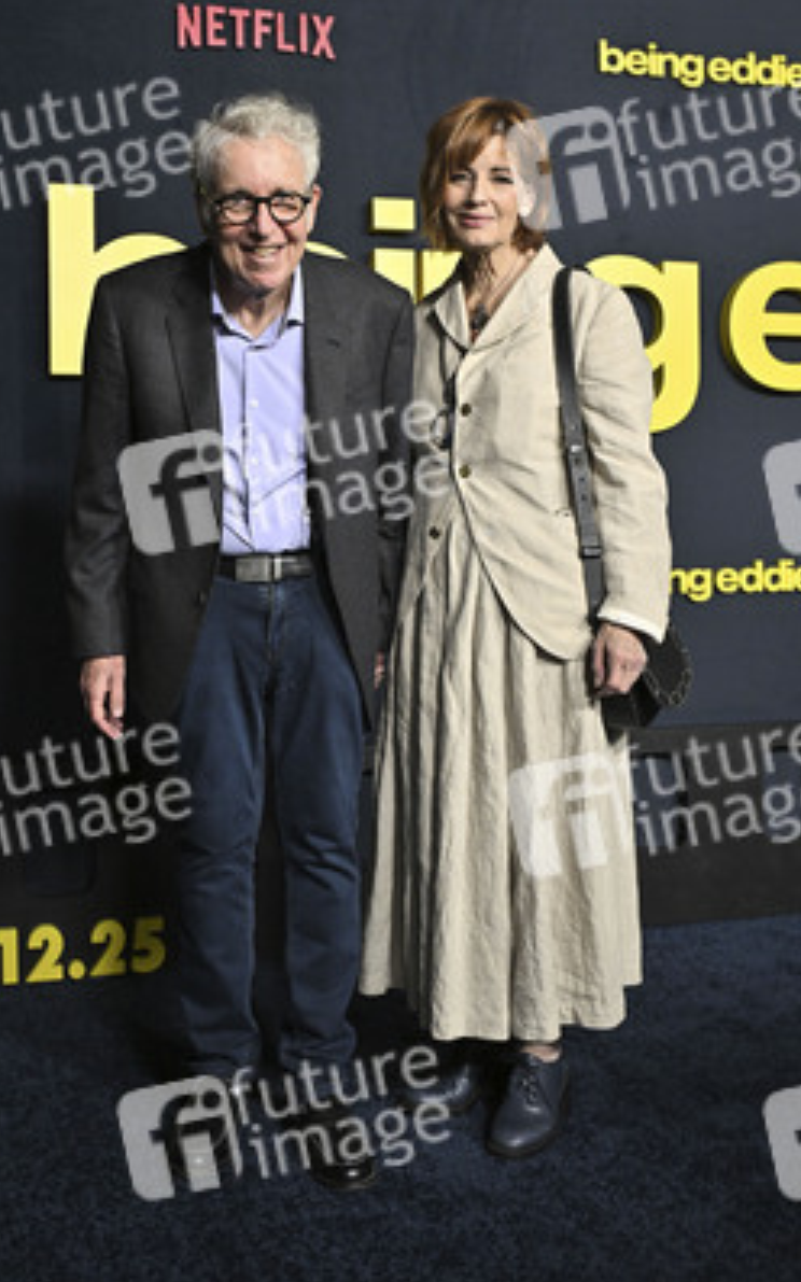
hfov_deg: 33.6
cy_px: 639
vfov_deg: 51.5
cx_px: 378
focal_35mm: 38
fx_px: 1328
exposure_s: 1/320
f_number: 5.6
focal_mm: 37
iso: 2500
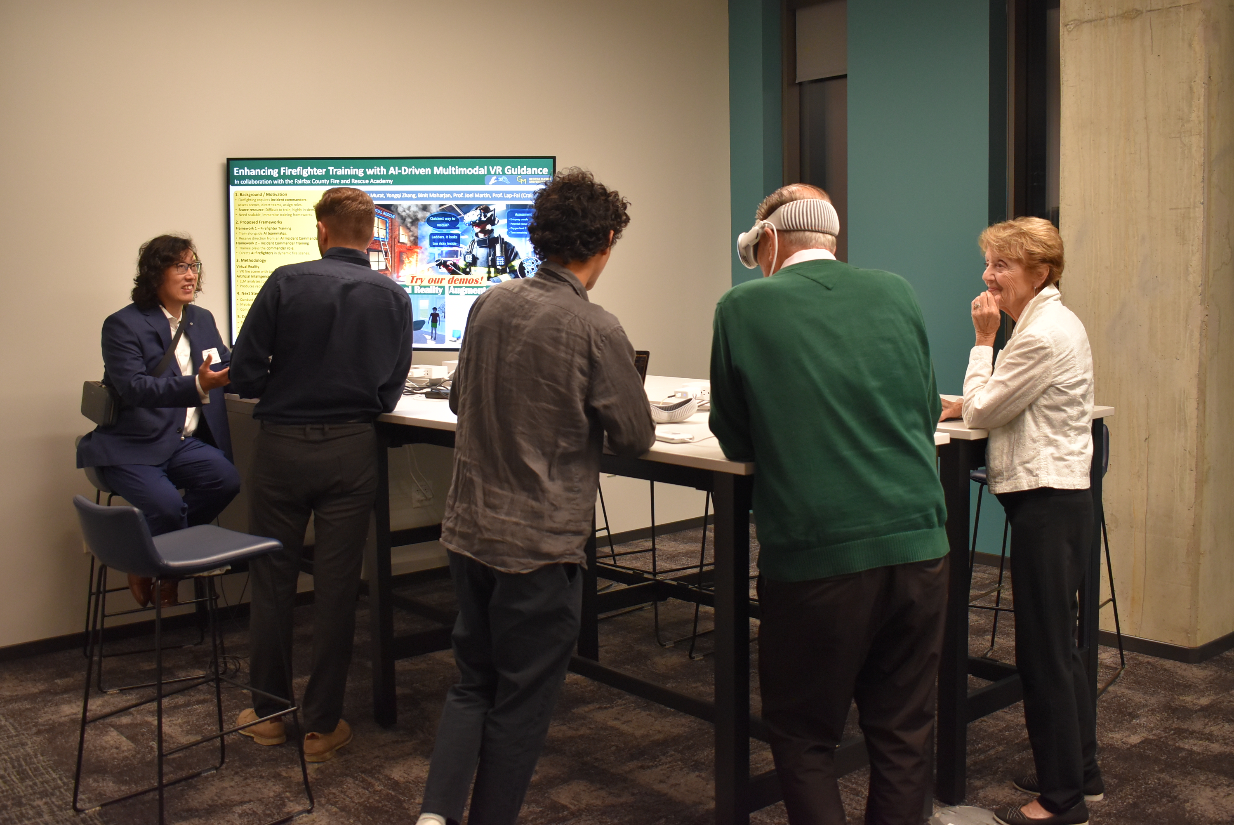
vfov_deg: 36.9
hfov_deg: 53.1
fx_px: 1235
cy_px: 412
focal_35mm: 36
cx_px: 617
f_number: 3.8
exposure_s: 1/60
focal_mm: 24
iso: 1400
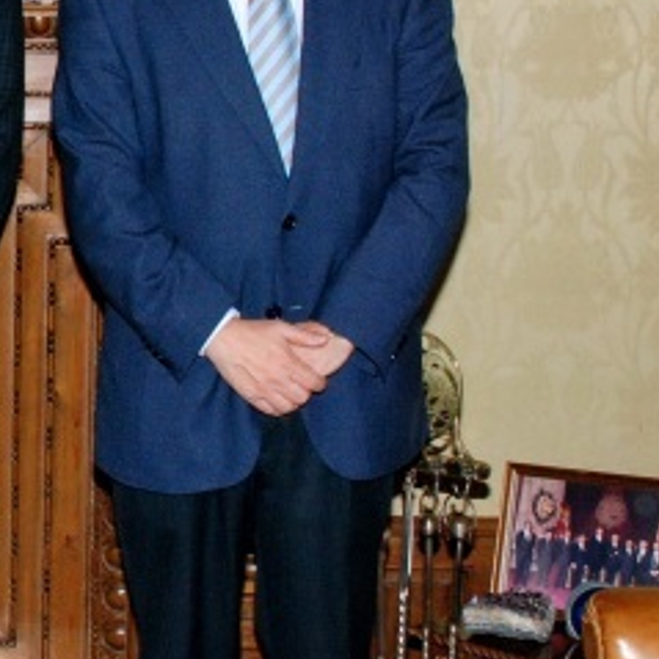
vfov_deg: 15.7
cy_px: 307
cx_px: -334
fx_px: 2391
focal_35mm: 111
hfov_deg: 14.6
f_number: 6.3
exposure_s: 1/60
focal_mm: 26
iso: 640
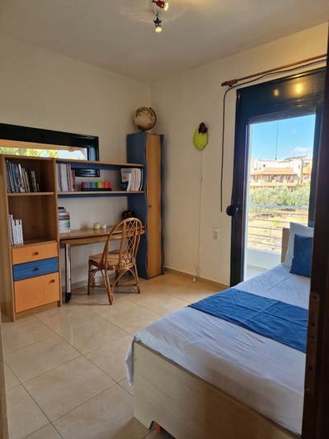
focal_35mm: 23
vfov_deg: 73.9
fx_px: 291
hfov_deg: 58.9
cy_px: 220
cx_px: 164
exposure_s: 1/180
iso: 64
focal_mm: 6.4
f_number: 1.8
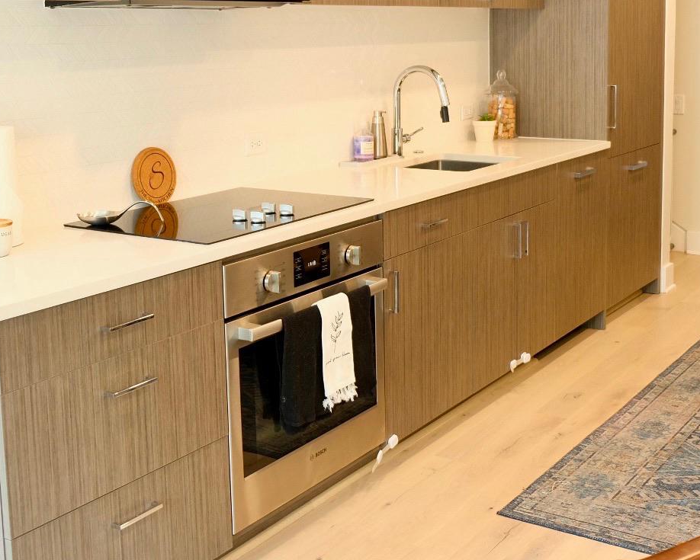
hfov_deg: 38.0
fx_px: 1015
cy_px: 170
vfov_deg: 30.5
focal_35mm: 49
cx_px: 348
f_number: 2.8
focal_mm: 18
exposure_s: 1/30
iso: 800
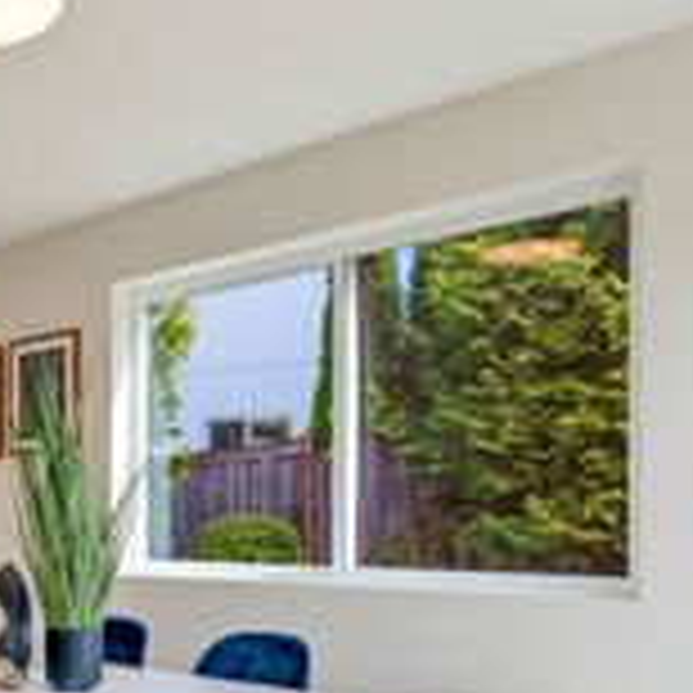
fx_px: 997
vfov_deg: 37.3
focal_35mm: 44
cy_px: 529
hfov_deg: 33.0
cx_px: -90
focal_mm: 16
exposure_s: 1/1600
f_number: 9
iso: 400
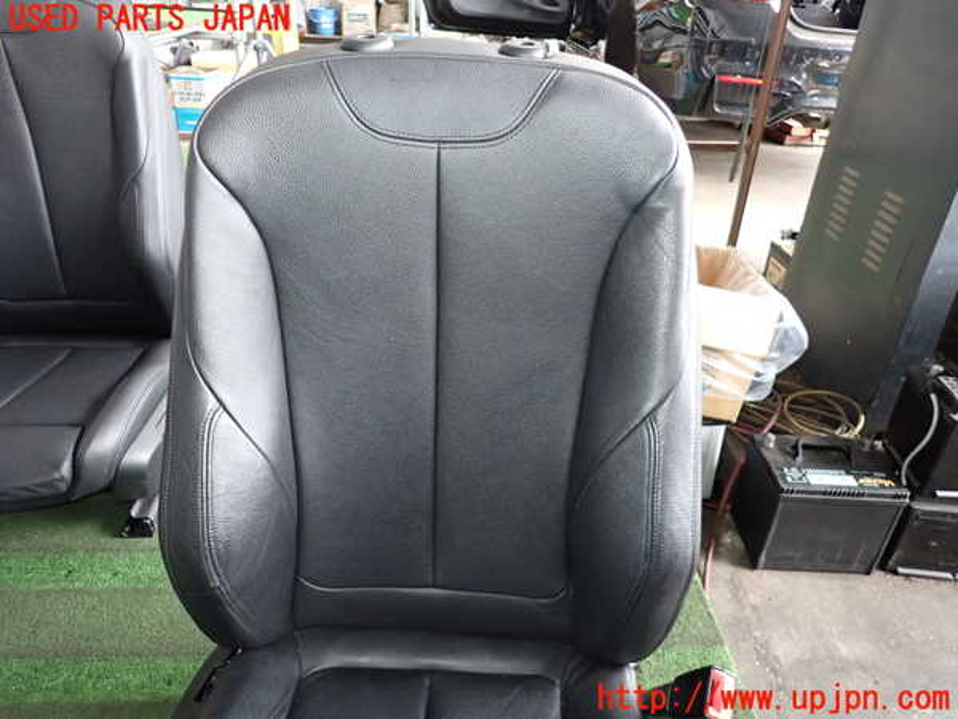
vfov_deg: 54.9
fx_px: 692
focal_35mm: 25
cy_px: 360
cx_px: 479
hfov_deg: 69.4
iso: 400
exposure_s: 1/100
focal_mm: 4.5
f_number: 2
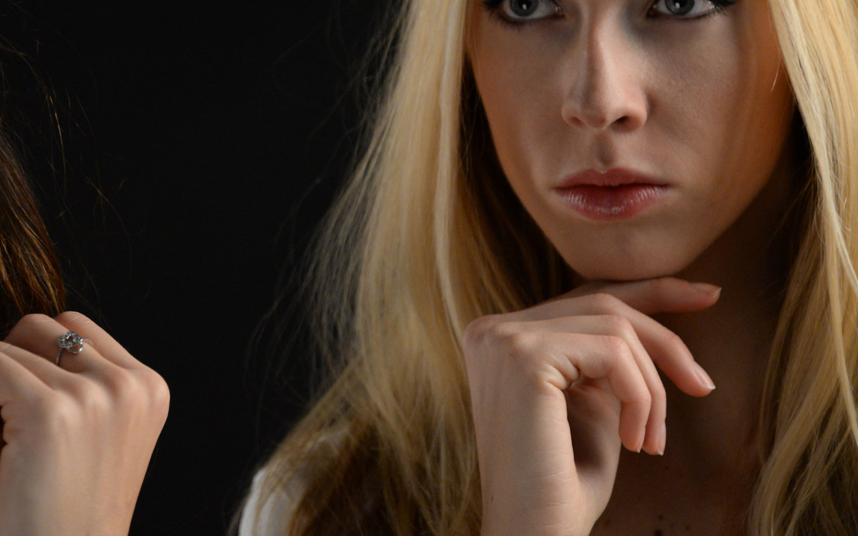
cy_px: 72
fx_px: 3087
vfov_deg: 9.9
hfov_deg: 15.7
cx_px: 173
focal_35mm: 132
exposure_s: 1/100
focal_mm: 78
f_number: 4.5
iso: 2500
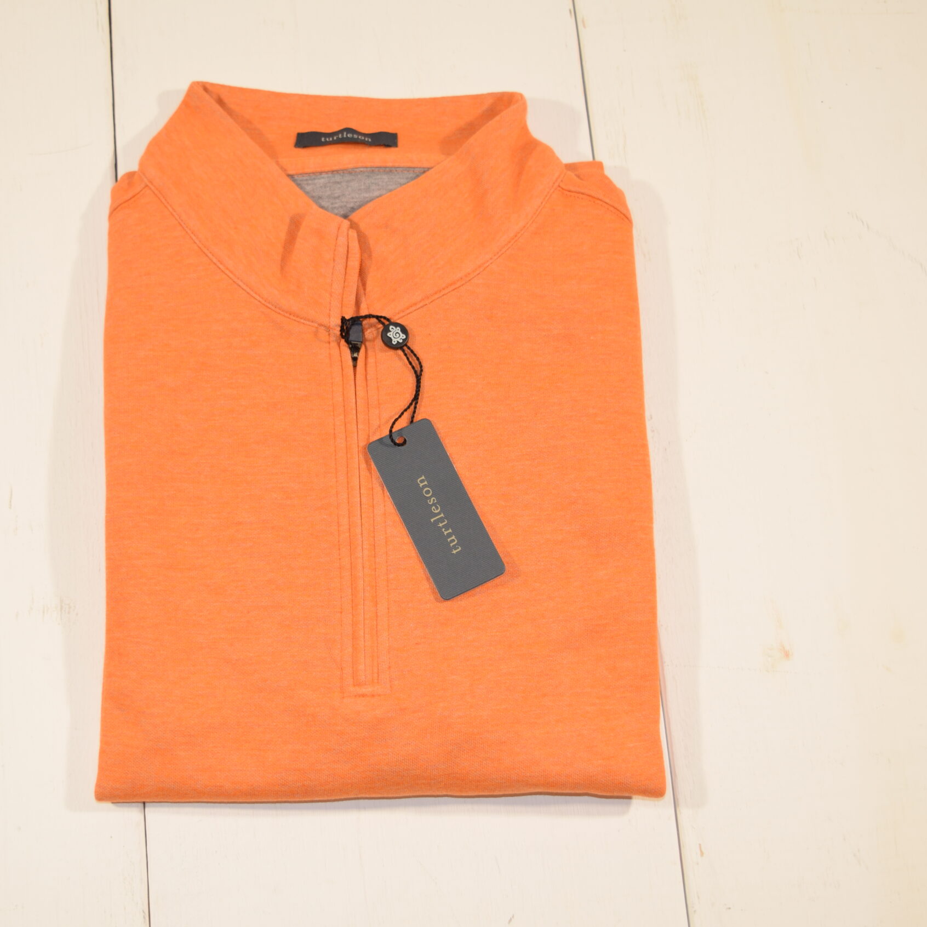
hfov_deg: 31.5
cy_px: 463
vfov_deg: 31.6
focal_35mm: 54
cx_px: 342
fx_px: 1636
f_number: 4.5
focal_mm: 28
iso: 100
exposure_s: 1/100
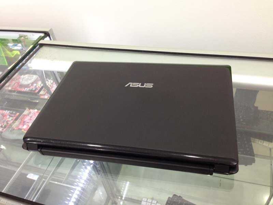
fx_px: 260
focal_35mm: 33
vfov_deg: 42.9
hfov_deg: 55.4
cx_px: 136
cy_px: 102
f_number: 2.4
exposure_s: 1/20
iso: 64
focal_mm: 4.12
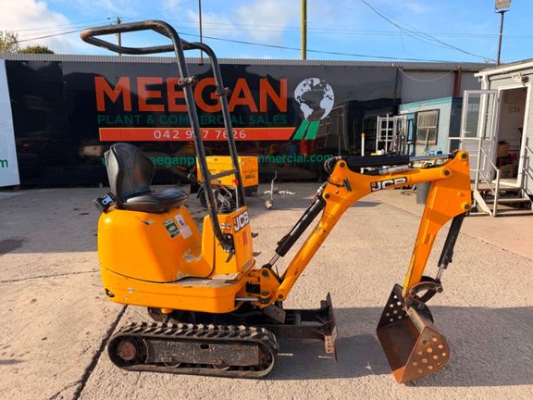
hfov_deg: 69.4
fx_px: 385
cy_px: 206
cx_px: 257
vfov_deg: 54.9
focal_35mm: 25
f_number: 1.78
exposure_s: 1/2370
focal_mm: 6.76
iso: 80
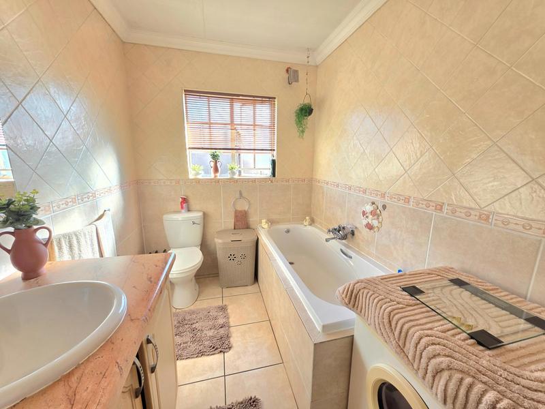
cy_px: 204
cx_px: 272
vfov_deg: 89.9
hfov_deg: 106.2
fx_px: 205
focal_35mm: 13
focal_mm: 2.2
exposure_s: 1/101
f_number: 1.9
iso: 40
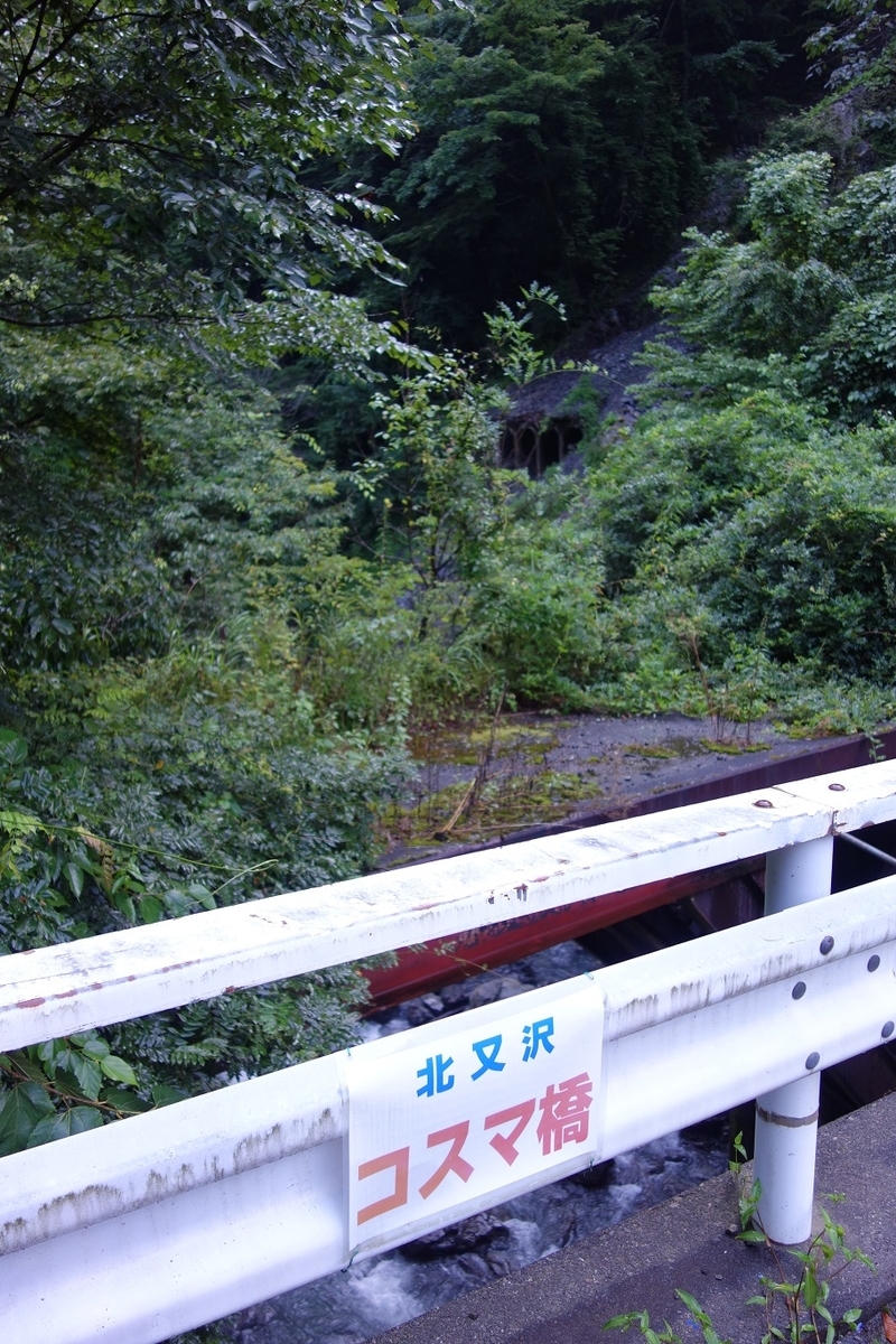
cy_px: 672
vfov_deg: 65.5
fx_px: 1045
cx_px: 448
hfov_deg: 46.4
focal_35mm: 28
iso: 125
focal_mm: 10.4
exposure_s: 1/100
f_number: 2
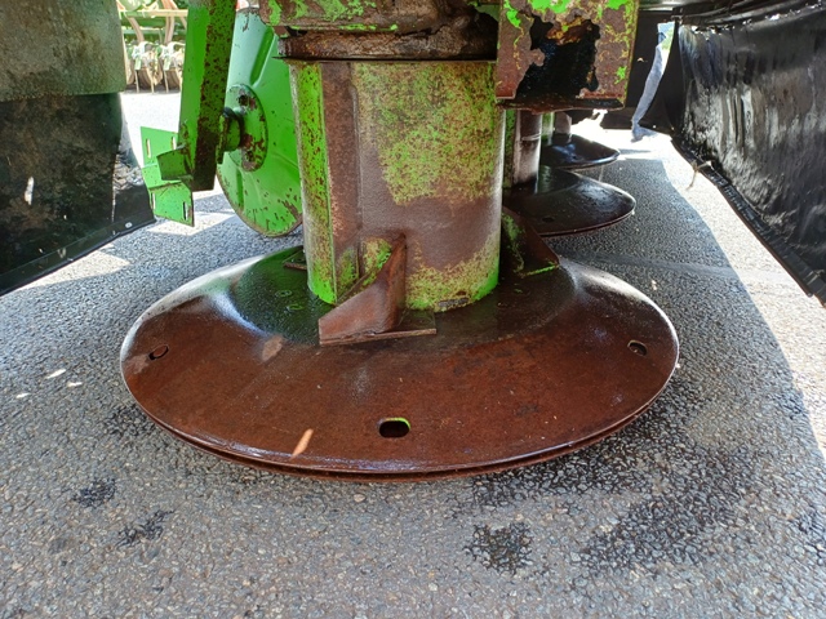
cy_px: 310
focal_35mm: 25
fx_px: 597
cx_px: 413
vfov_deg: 54.9
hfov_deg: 69.4
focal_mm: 4.65
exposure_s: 1/100
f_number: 1.8
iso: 50
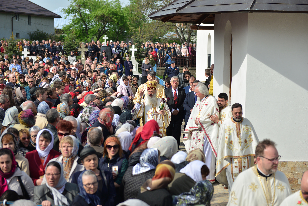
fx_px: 599
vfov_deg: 19.5
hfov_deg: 28.8
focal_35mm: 70
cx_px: 154
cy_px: 103
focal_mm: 70
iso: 100
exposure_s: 1/1250
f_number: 2.8
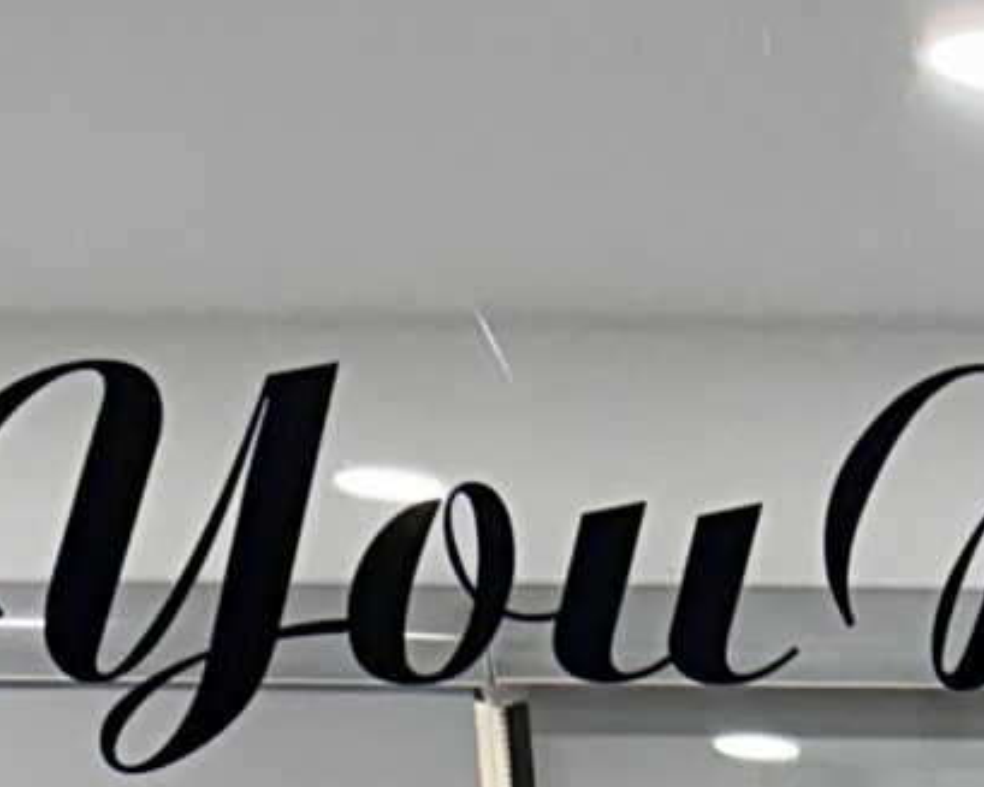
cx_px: 2206
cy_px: 3001
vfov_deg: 7.4
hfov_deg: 10.7
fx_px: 4629
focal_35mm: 159
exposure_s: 1/100
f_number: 1.5
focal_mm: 5.7
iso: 50
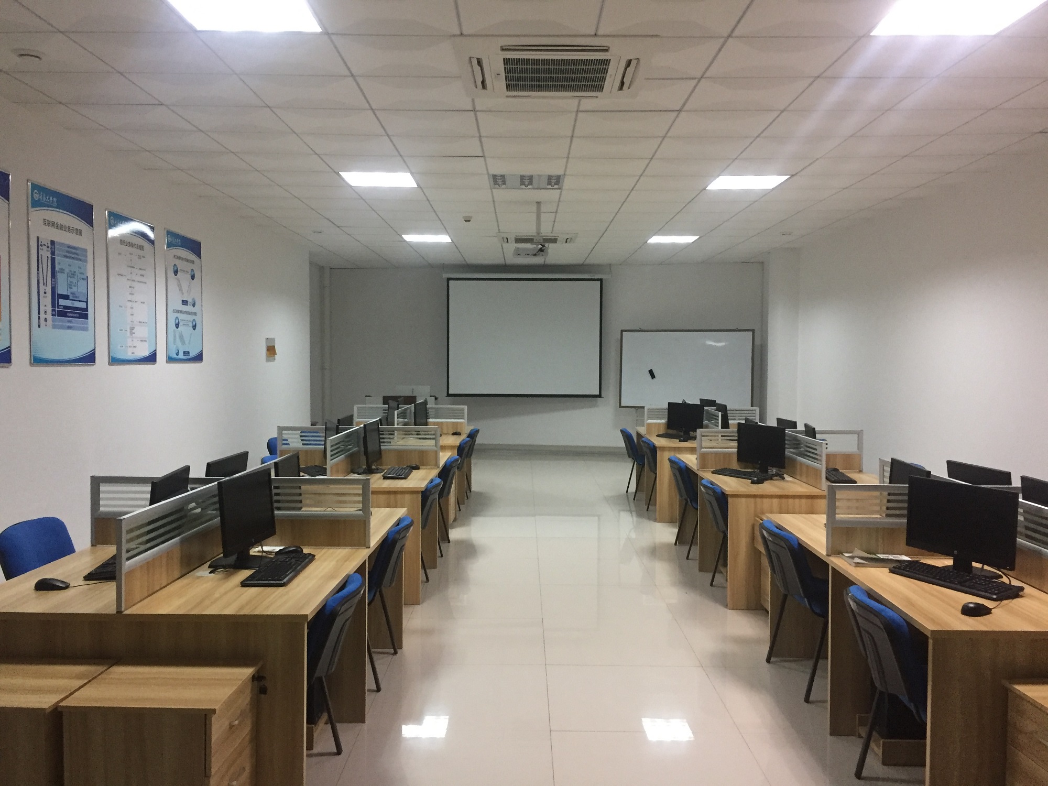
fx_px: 878
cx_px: 524
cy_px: 393
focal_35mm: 29
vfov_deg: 48.2
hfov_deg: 61.7
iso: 250
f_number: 2.2
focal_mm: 4.15
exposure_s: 1/33
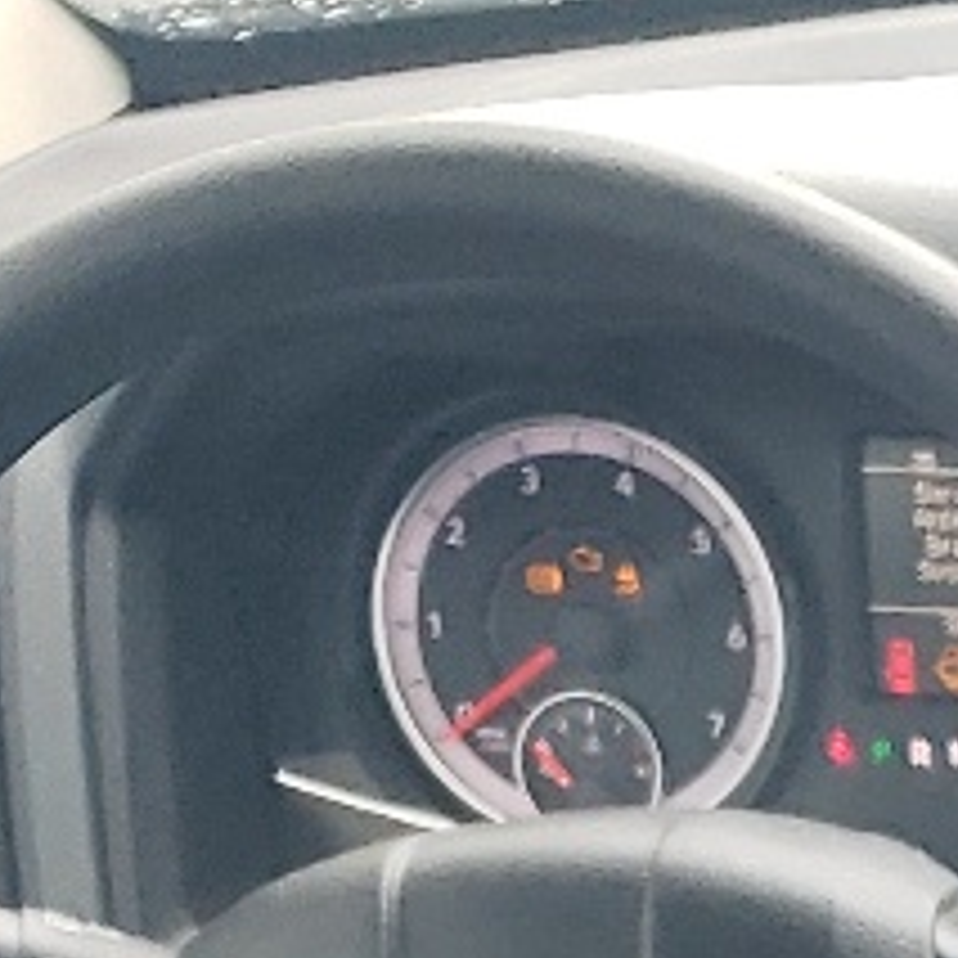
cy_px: 2618
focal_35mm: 173
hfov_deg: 8.8
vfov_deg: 8.8
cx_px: 2541
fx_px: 5417
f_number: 1.5
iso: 90
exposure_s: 1/120
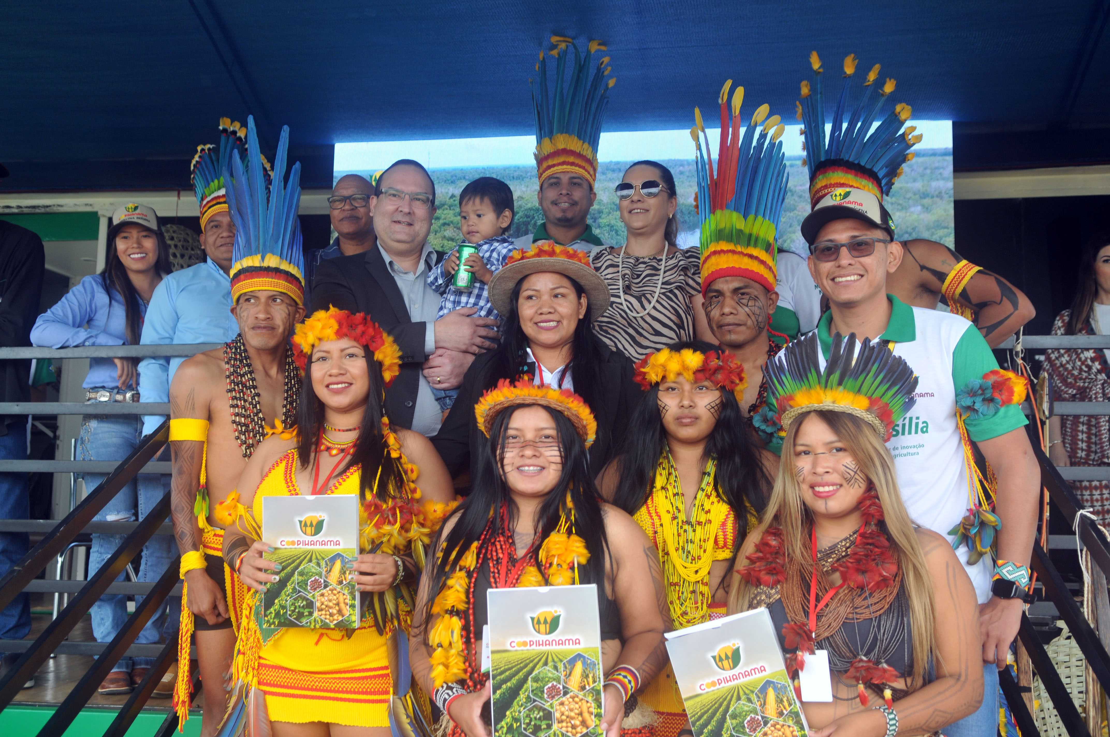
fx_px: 1109
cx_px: 555
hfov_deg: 53.2
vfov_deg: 36.8
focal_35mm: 36
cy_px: 368
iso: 200
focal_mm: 24
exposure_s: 1/125
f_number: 4
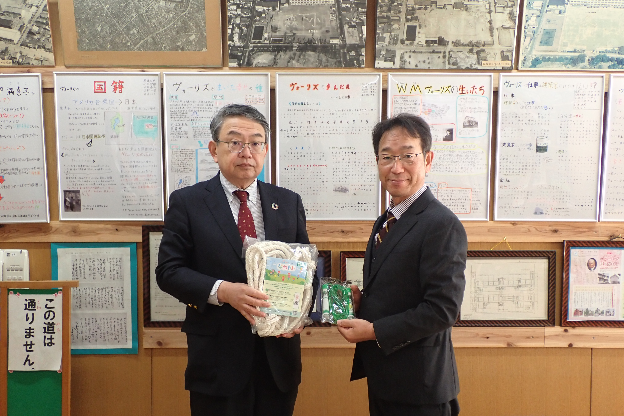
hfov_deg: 45.4
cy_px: 230
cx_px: 310
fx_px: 745
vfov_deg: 31.2
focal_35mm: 43
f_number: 2.8
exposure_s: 1/80
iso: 200
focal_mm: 7.31
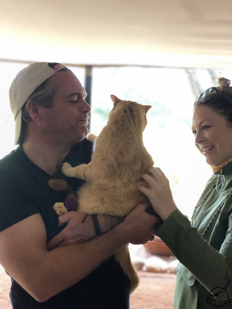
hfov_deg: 28.0
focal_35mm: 52
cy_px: 154
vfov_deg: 36.8
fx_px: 465
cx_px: 116
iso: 100
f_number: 2.4
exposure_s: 1/40
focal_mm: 6
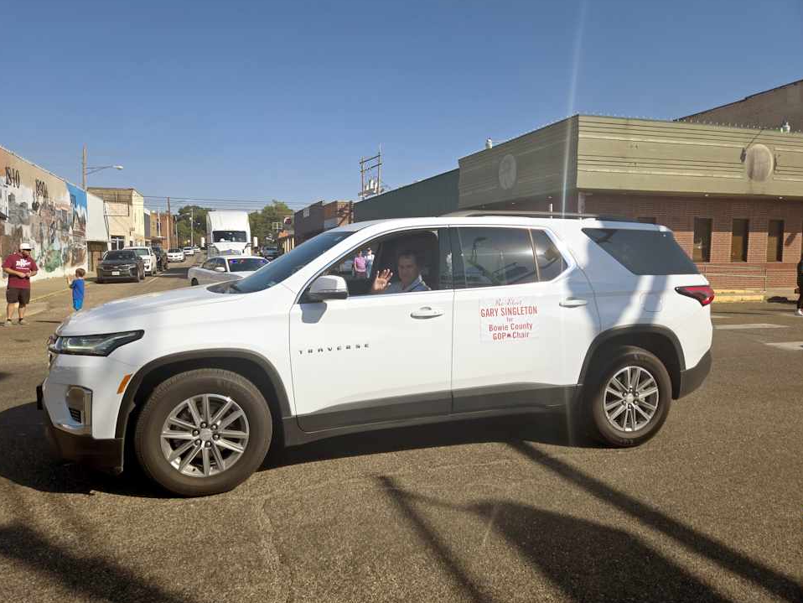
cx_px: 388
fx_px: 557
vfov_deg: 56.8
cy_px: 296
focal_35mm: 24
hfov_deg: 71.6
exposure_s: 1/3126
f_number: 1.8
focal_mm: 5.4
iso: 25
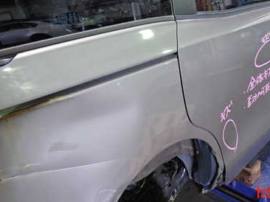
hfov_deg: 44.3
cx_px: 202
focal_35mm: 41
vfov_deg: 33.9
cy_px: 37
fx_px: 320
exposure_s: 1/30
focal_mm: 4.5
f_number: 2
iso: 320
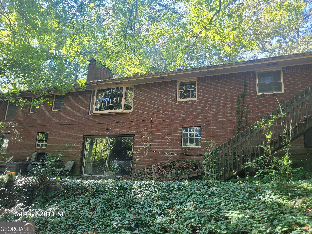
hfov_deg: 67.3
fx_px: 234
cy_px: 117
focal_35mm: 26
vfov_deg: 53.1
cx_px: 156
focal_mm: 5.4
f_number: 1.8
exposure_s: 1/120
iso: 80
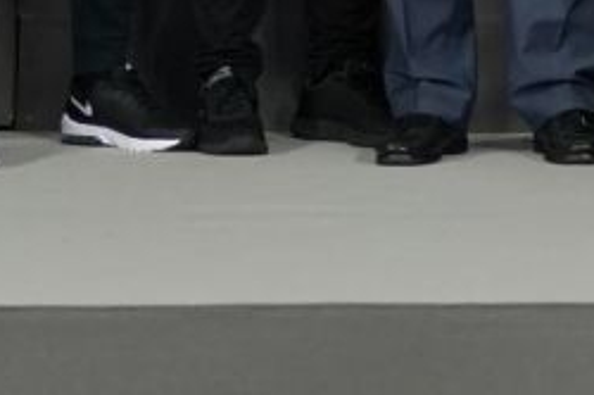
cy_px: -785
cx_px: 1174
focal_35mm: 310
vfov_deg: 4.3
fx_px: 5108
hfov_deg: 6.5
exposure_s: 1/250
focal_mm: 43
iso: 1600
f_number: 2.8
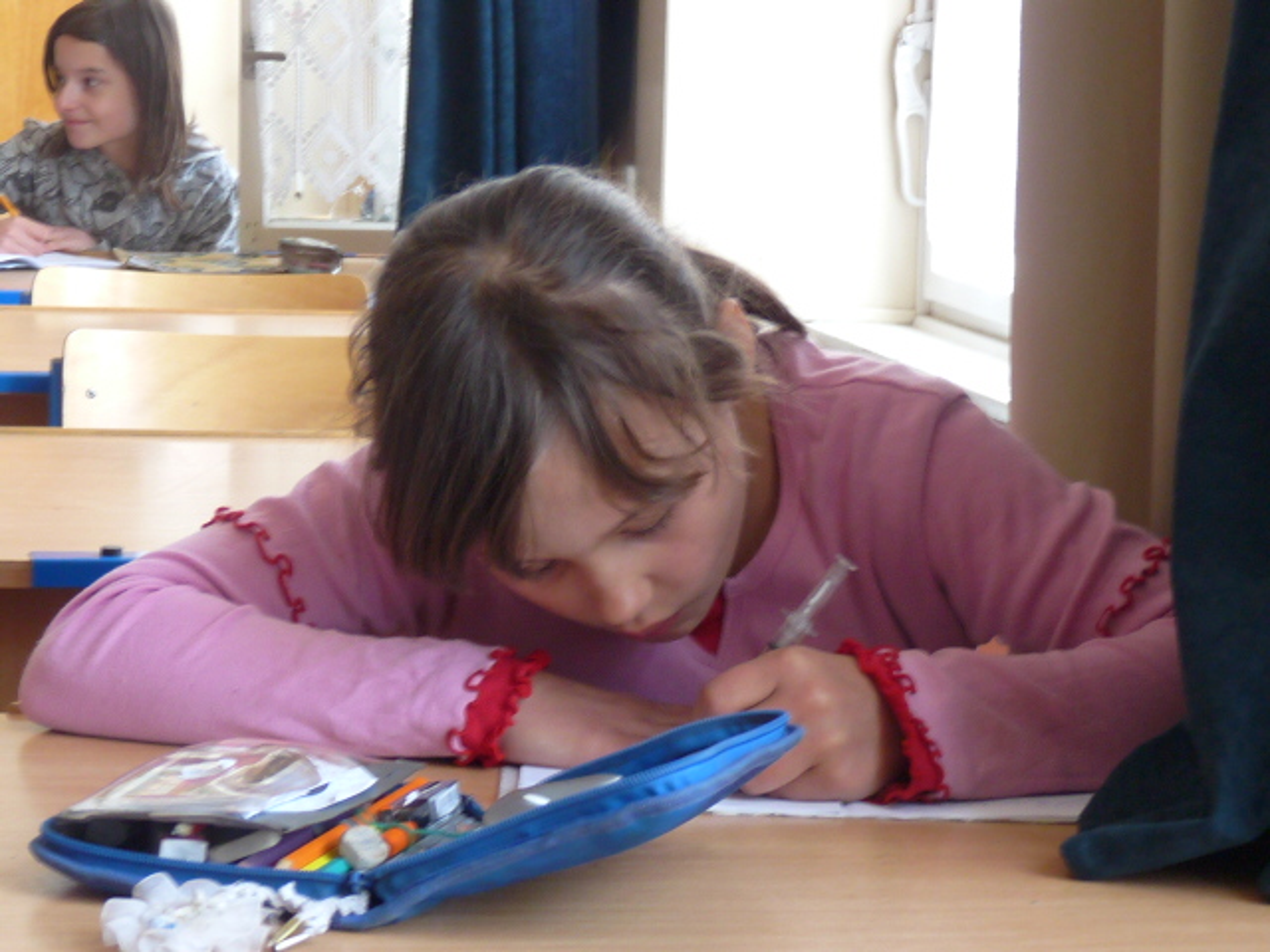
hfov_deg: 20.7
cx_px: 635
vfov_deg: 15.6
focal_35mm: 95
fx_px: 3485
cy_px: 476
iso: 160
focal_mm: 9.5
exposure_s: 1/30
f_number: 3.2
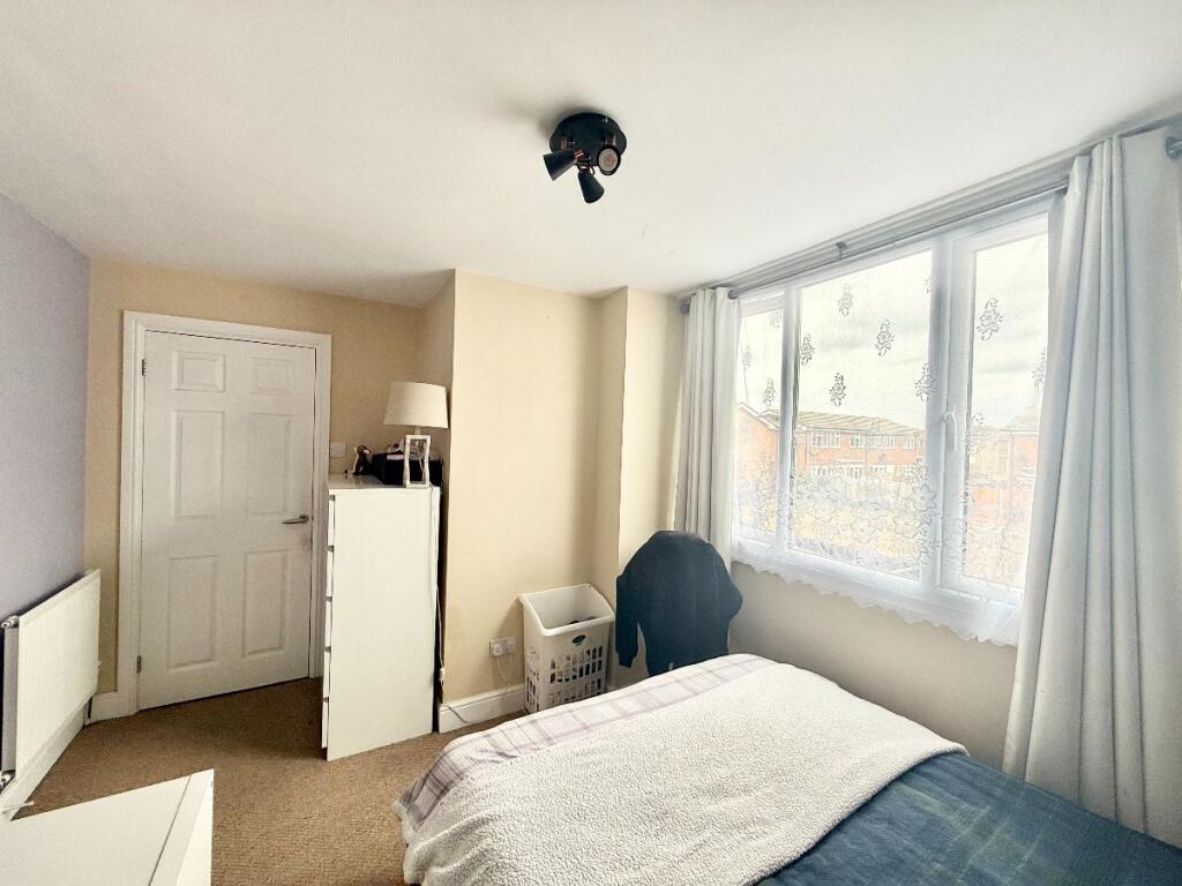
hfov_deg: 102.1
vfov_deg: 85.7
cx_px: 591
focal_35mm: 14
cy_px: 443
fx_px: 478
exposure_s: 1/102
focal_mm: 2.22
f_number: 2.2
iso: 64
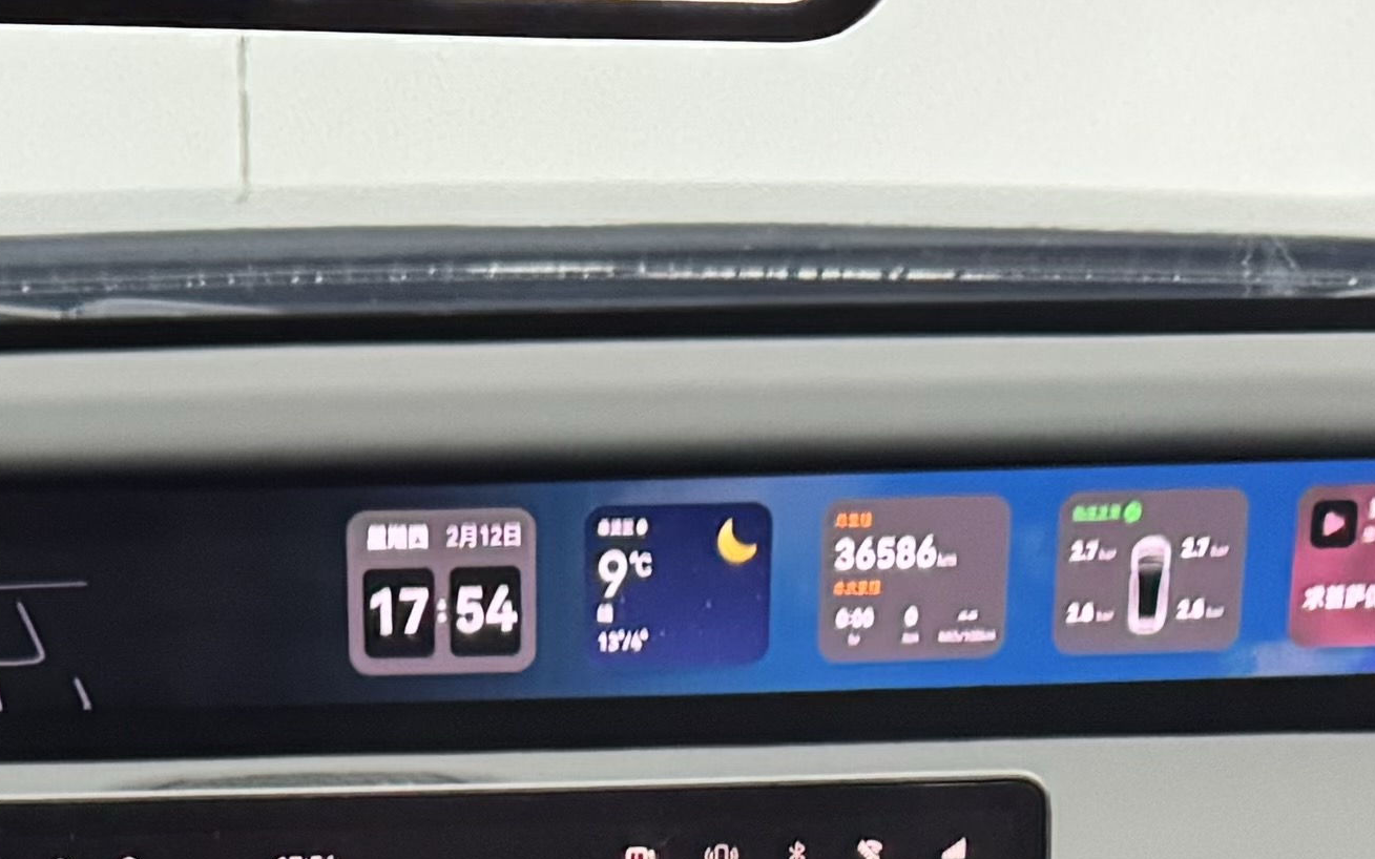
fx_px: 4159
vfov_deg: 10.4
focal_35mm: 111
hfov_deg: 18.7
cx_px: 396
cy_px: 1979
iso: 800
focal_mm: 6.76
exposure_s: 1/33
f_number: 1.78
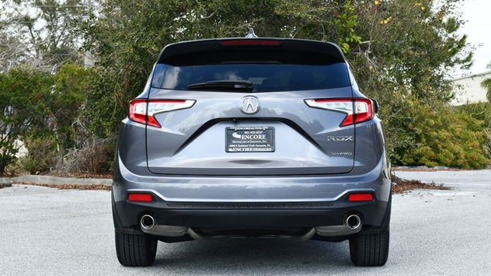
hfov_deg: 25.0
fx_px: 1106
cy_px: 128
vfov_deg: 14.2
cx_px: 248
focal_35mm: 85
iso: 200
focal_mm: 40
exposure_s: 1/250
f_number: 6.3
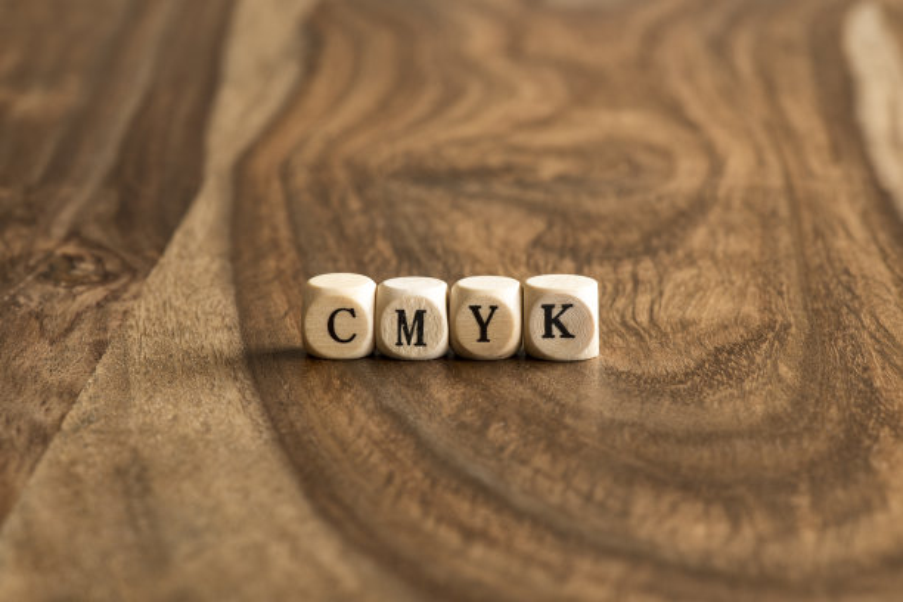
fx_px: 2634
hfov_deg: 19.5
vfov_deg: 13.0
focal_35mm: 105
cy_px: 301
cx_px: 452
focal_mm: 105
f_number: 16
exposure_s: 1
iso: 50
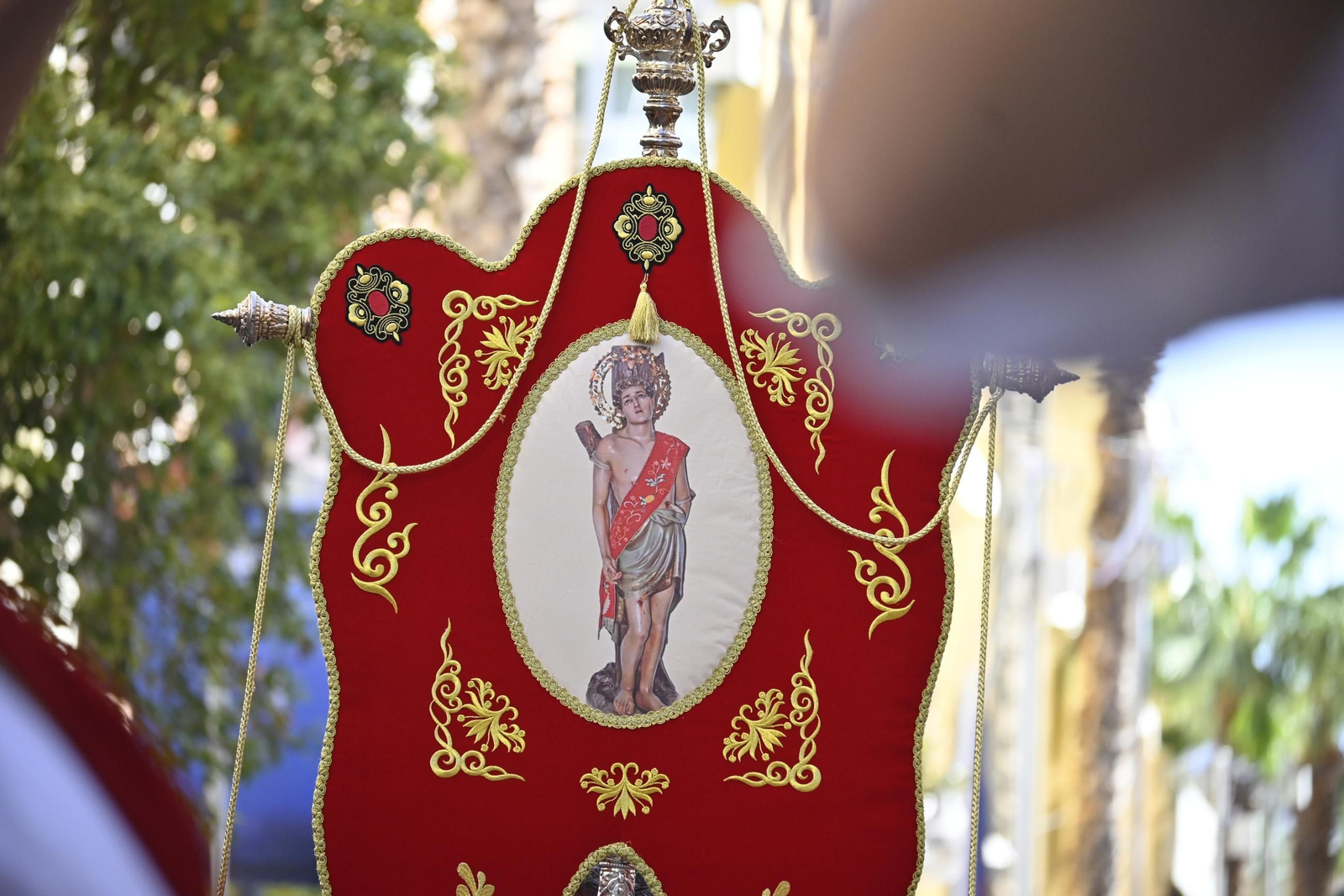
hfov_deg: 8.1
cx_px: 672
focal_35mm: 255
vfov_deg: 5.4
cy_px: 448
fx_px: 9517
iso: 800
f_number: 5.6
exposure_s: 1/500
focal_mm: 170
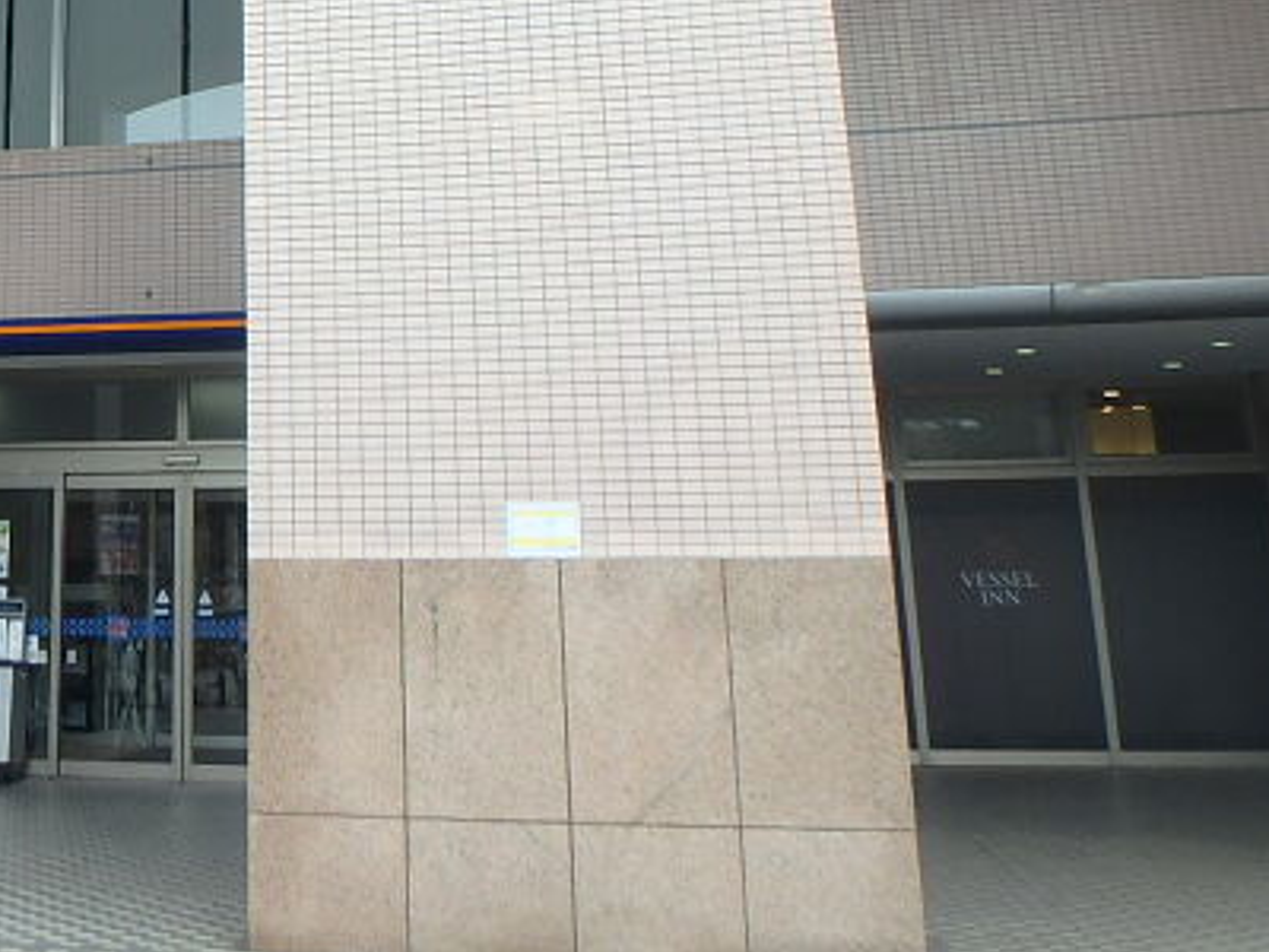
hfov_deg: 36.3
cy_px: 10
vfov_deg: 27.5
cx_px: 174
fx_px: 1833
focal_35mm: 50
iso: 125
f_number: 3.5
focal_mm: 3.7
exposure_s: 1/500
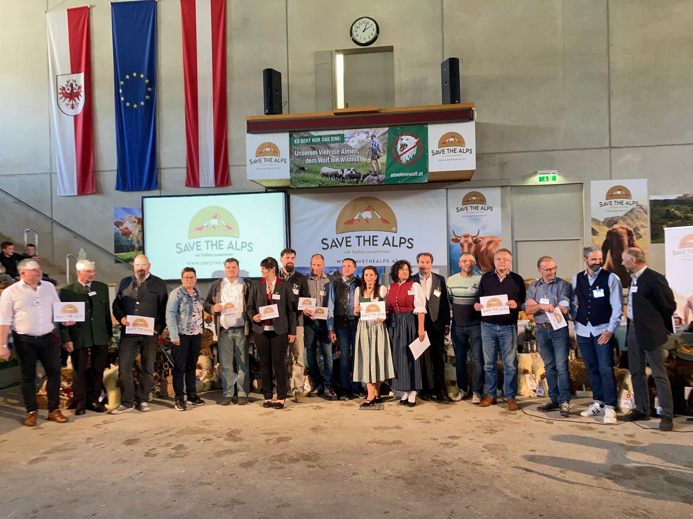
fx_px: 561
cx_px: 346
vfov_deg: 49.7
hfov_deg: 63.4
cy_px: 260
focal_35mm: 28
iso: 160
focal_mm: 3.99
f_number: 1.8
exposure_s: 1/50
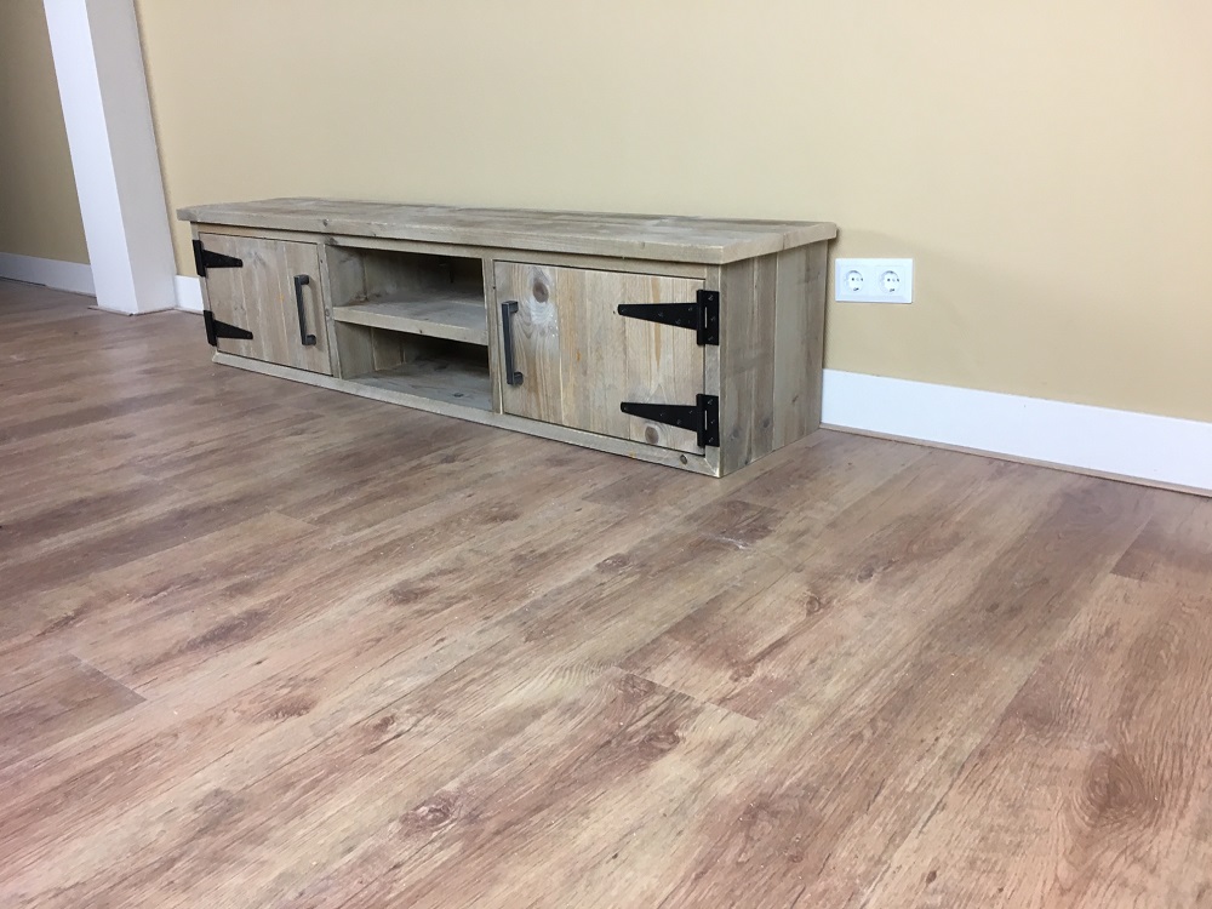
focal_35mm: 29
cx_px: 606
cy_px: 454
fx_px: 1015
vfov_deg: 48.2
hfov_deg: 61.7
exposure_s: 1/33
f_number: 2.2
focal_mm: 4.15
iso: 100
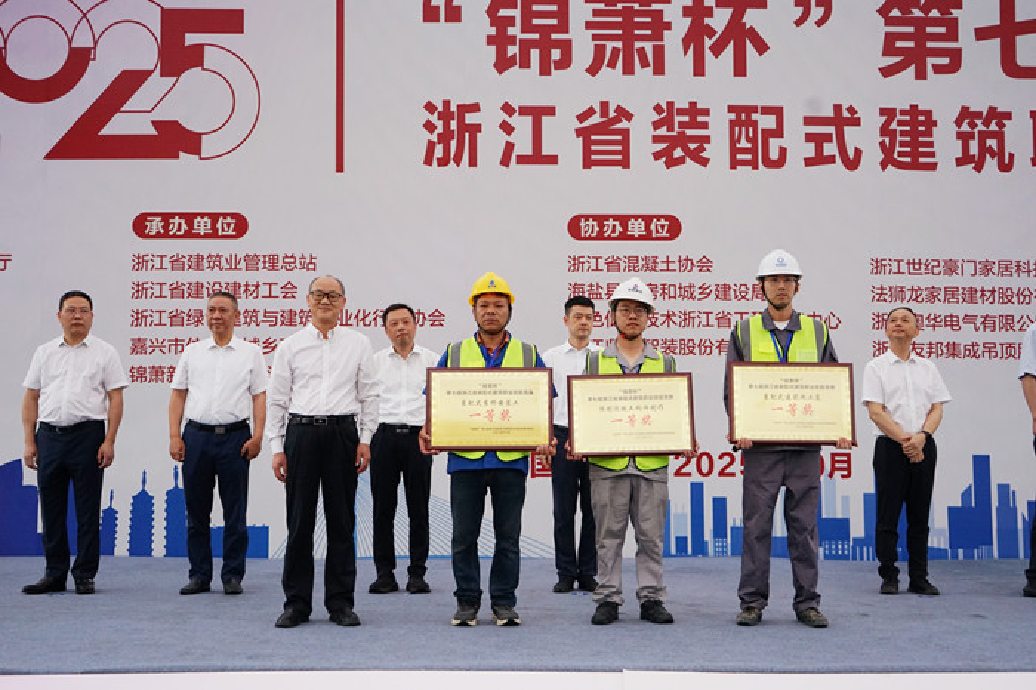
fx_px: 1208
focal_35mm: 42
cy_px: 345
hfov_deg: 46.4
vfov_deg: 31.9
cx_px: 518
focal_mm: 42
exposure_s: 1/160
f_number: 4.5
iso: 800
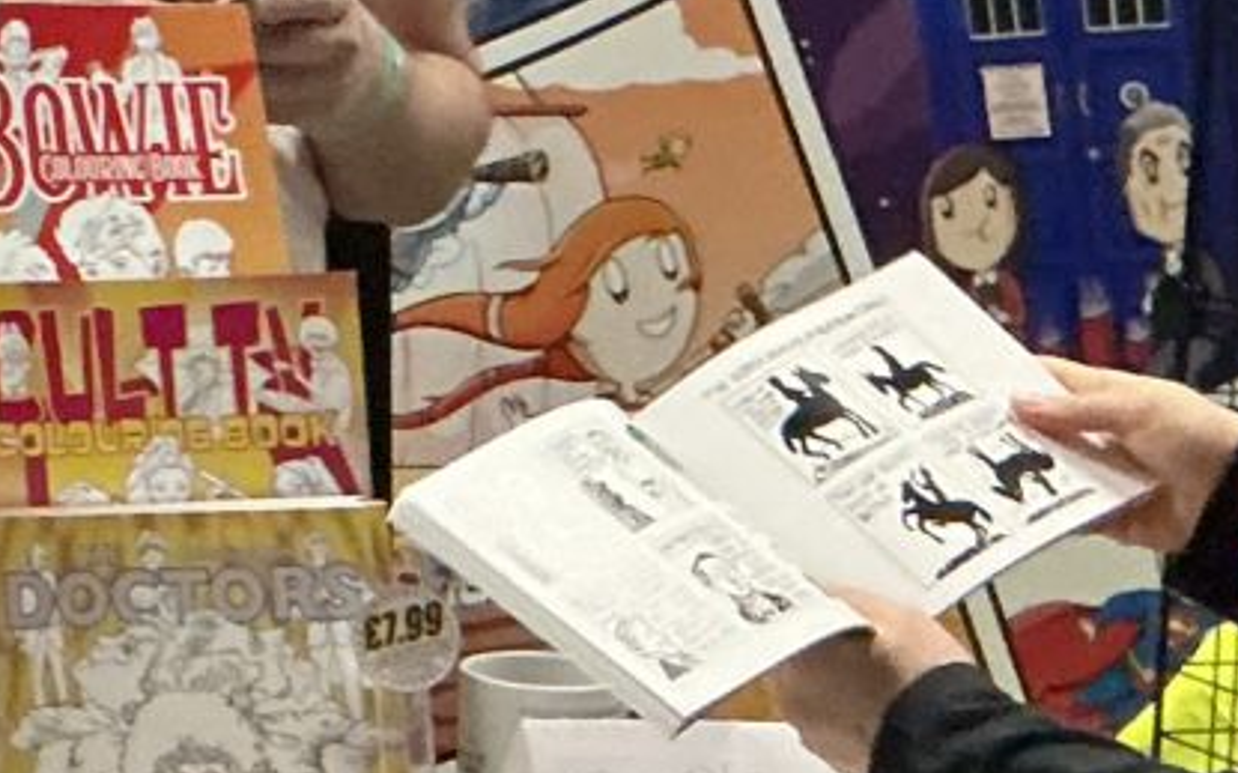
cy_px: 66
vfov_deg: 9.1
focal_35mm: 143
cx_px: -1131
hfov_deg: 13.0
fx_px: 4823
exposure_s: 1/50
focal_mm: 3
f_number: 1.8
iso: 250
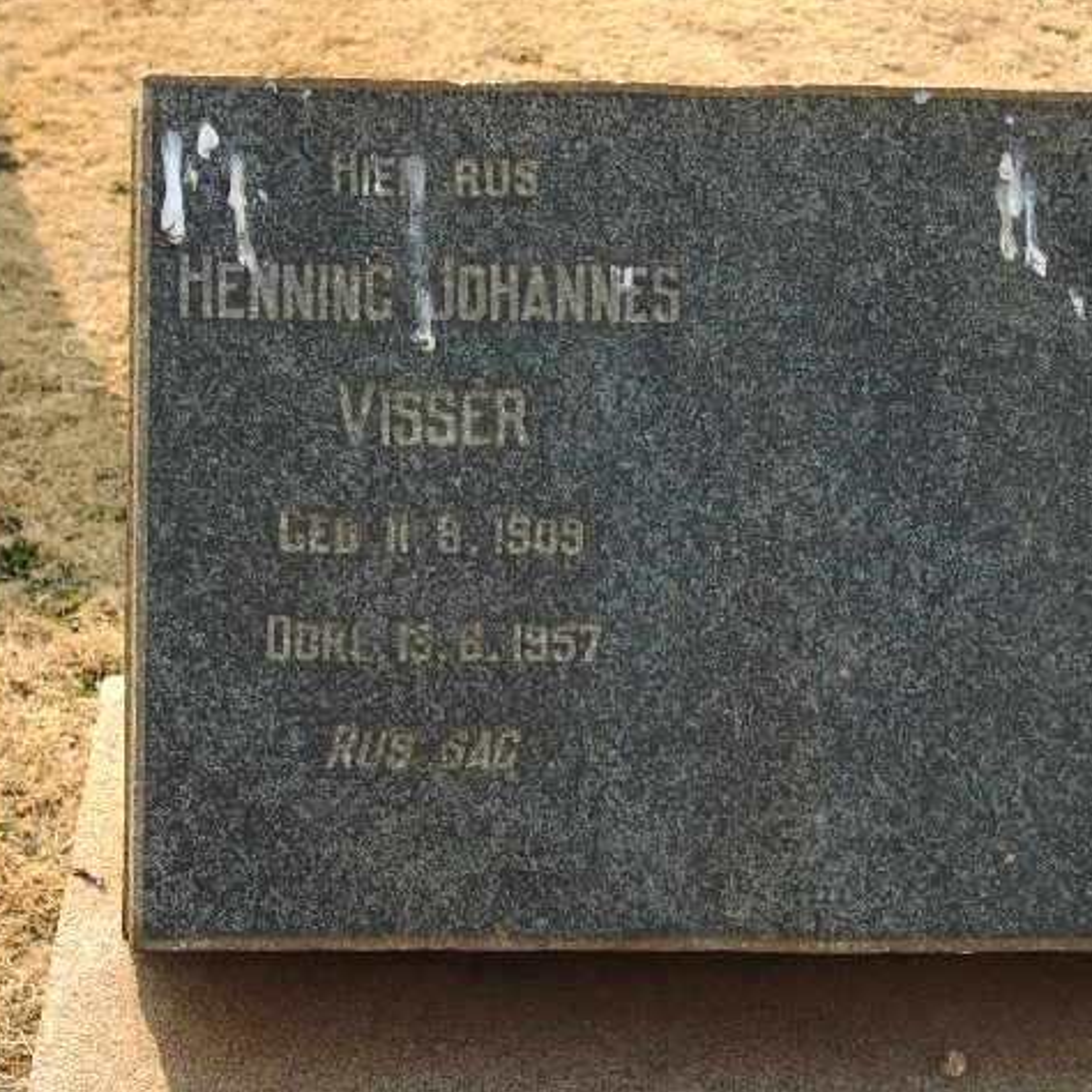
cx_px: 558
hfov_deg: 23.4
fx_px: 2641
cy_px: 541
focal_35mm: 74
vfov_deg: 23.4
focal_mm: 10.2
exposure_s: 1/100
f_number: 3.5
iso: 50
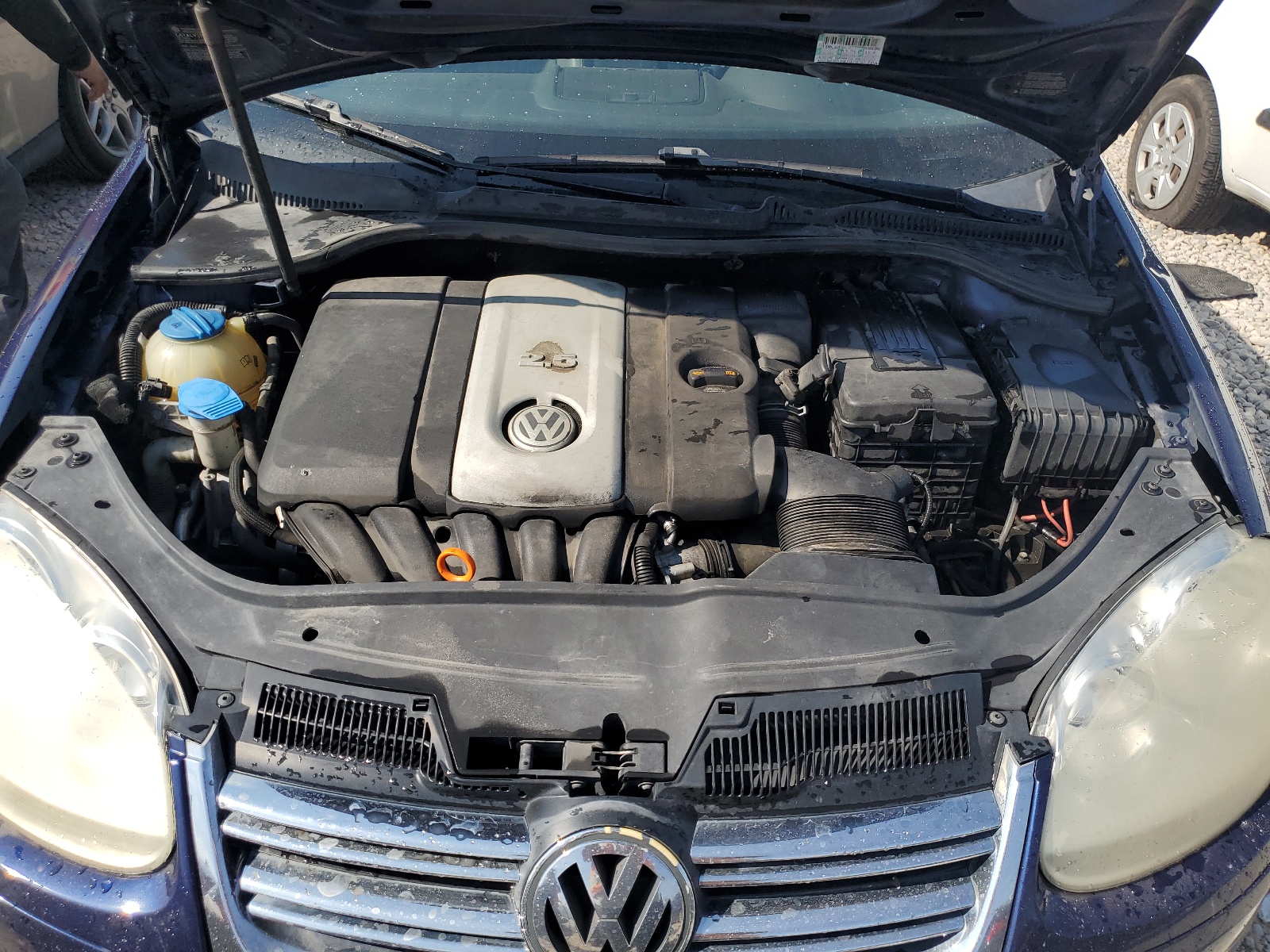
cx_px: 635
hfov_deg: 67.3
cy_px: 476
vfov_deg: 53.1
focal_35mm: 26
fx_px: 954
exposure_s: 1/2500
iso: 50
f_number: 1.5
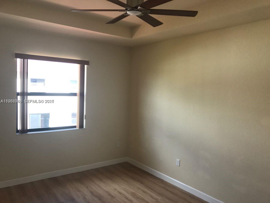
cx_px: 135
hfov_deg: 63.4
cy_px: 102
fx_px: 218
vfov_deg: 49.7
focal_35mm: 28
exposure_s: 1/60
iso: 32
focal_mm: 3.99
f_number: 1.8
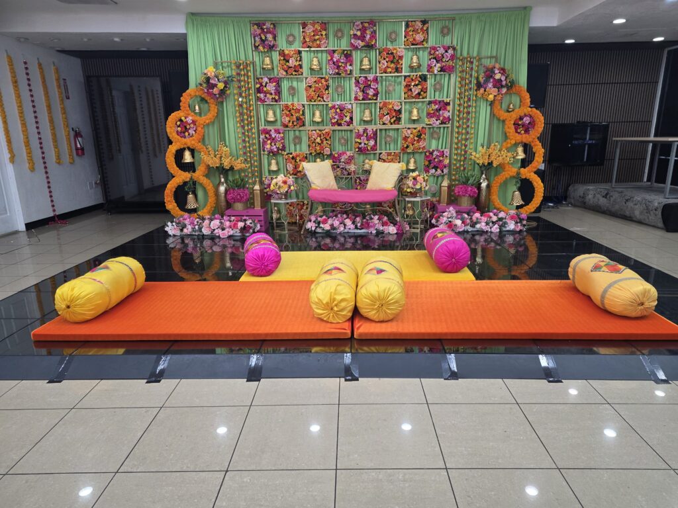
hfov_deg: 73.9
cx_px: 339
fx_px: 450
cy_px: 254
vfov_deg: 58.9
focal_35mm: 23
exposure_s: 1/120
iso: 160
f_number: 1.7
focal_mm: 6.3
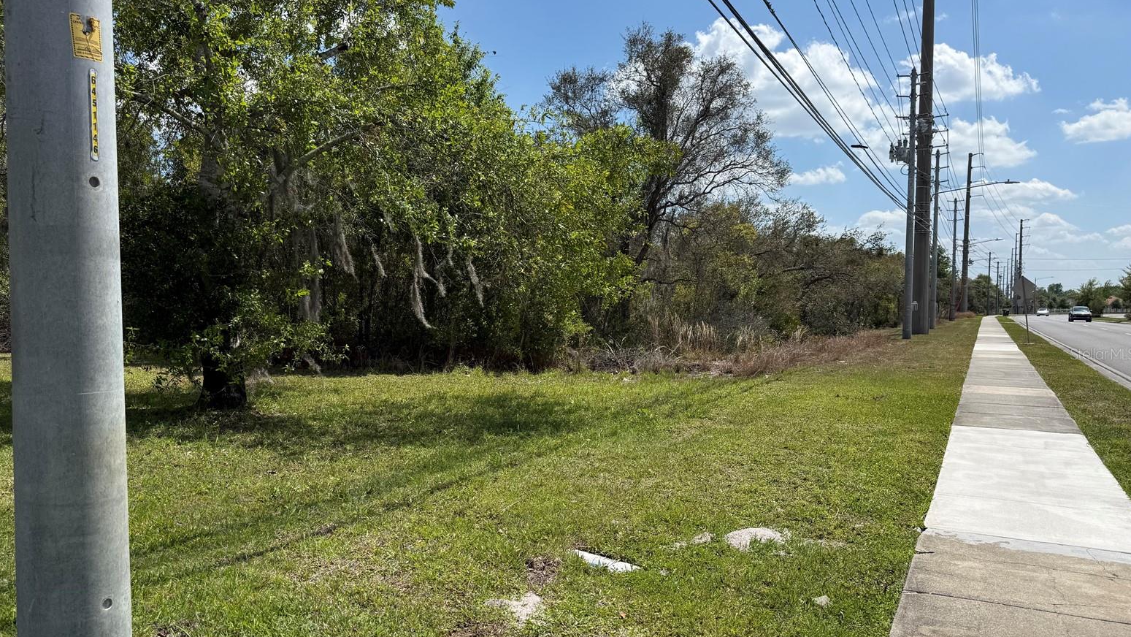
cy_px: 354
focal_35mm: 27
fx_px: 810
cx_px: 555
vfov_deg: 42.9
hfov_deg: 69.8
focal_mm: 6.76
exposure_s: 1/6173
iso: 80
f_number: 1.78
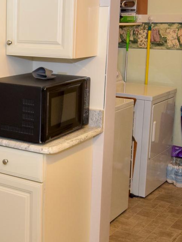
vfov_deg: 30.1
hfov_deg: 21.2
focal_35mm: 64
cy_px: 85
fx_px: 448
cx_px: -42
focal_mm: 14
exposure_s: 1/60
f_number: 4.8
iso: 800
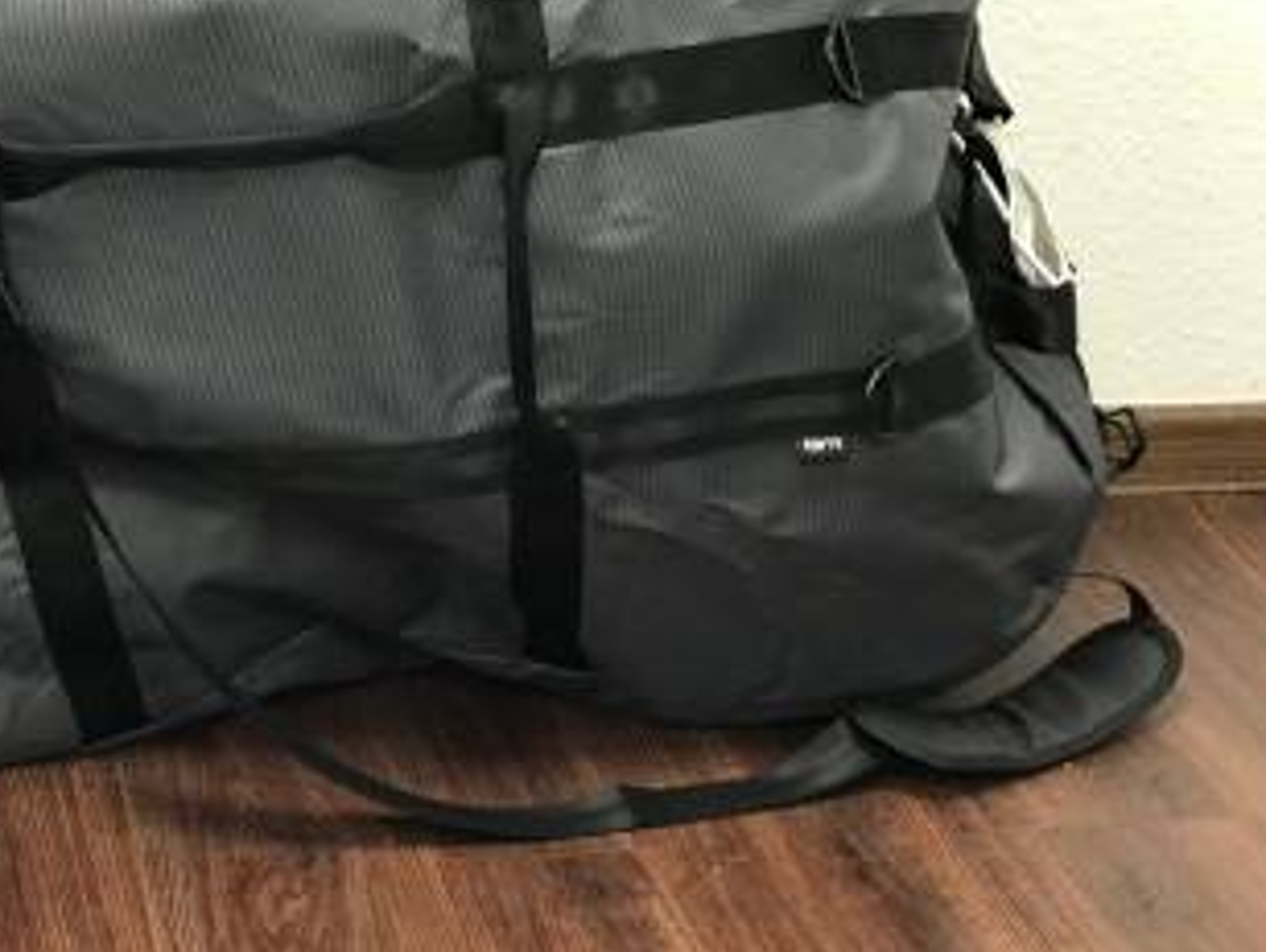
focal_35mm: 89
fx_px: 3259
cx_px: 334
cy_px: 317
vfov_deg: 16.6
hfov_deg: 21.8
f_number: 2.8
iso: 250
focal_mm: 6.6
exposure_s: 1/50
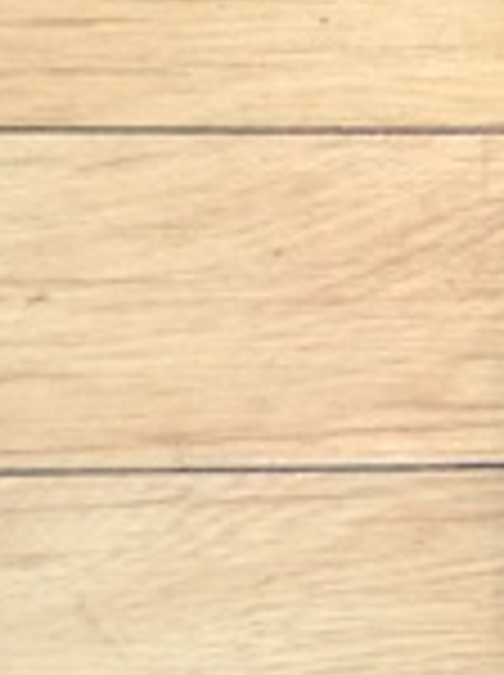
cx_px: 1040
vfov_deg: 12.2
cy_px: 1017
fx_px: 3018
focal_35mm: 155
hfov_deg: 8.9
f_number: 2.2
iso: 100
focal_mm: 4.15
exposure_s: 1/10
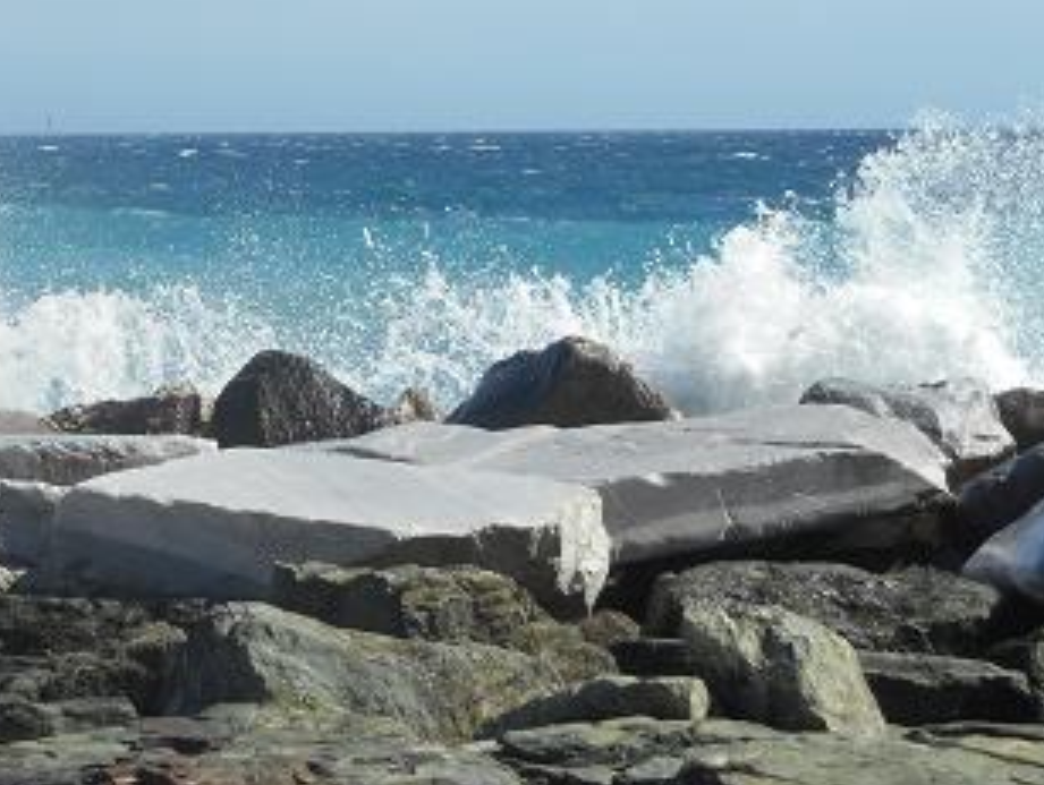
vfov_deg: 11.6
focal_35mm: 128
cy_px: 299
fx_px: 3865
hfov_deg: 15.3
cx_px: 199
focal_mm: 13.8
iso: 80
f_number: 5.5
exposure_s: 1/500
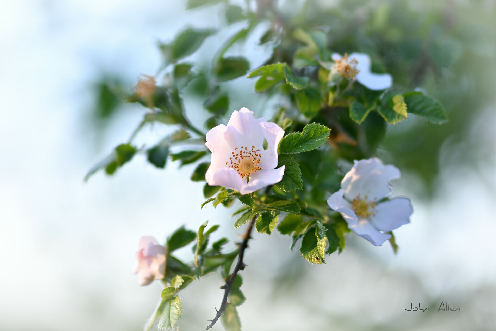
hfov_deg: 16.1
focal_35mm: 127
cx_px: 248
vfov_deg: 10.8
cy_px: 166
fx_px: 1750
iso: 100
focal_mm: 85
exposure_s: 1/640
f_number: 1.4
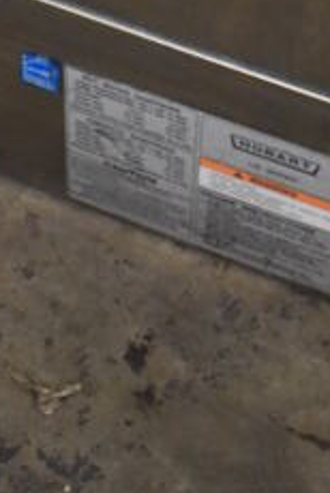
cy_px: -391
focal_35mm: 107
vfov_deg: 16.1
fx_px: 1467
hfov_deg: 12.8
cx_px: 116
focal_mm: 18
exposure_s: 1/125
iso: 4000
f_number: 3.5
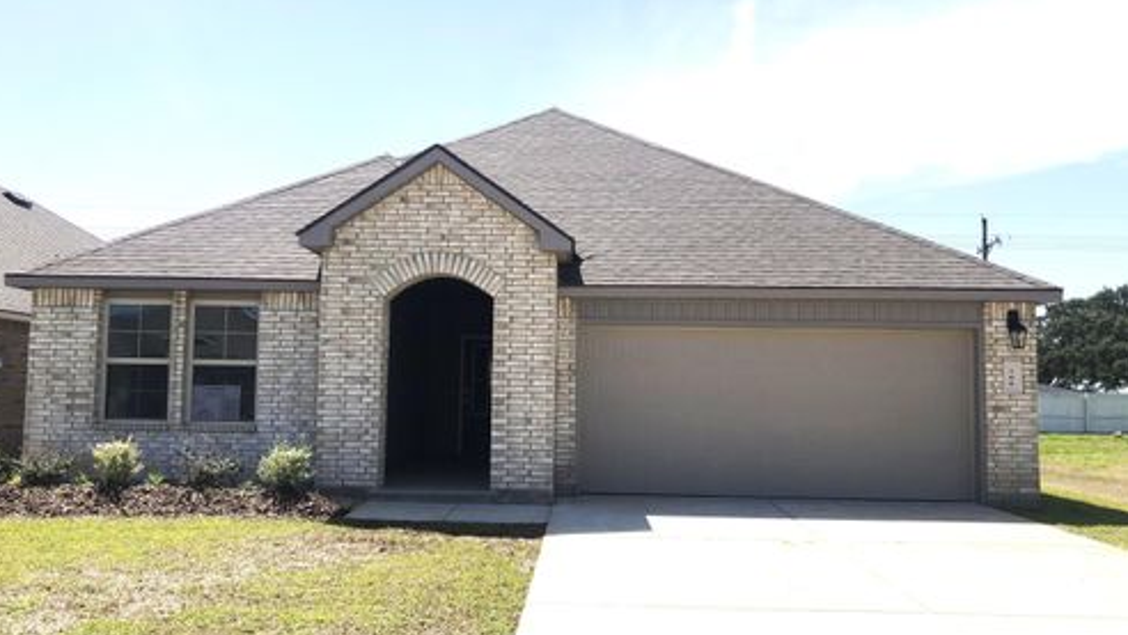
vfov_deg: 37.8
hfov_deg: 62.6
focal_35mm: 31
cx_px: 557
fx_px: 927
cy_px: 347
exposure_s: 1/2667
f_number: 1.8
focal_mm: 3.99
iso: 20
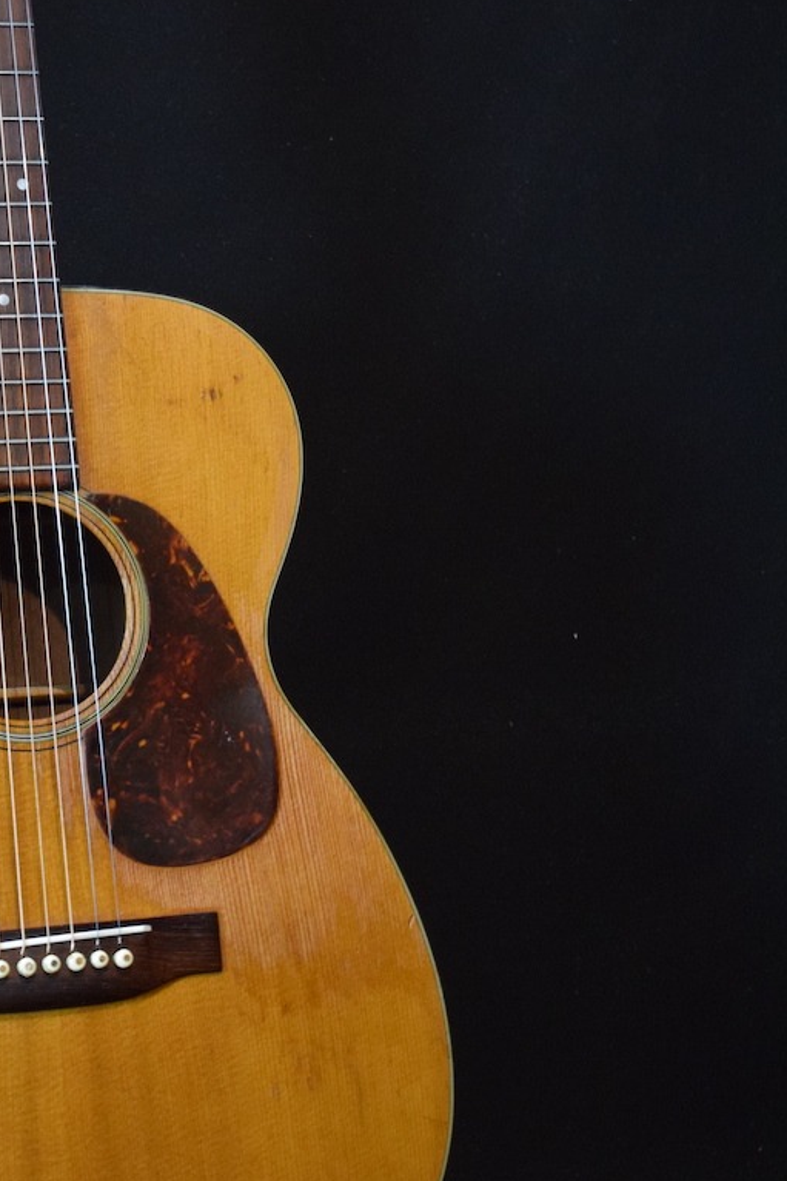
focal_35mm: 91
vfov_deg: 22.3
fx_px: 2984
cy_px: 383
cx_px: 20
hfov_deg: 14.8
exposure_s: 1/30
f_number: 4.2
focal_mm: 31
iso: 2000
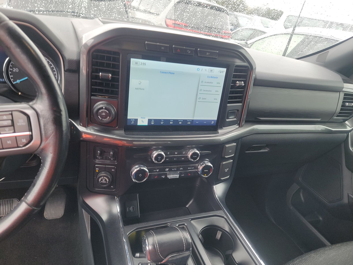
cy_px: 132
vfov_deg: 56.8
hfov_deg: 71.6
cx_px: 176
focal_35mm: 24
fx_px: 245
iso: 54
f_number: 1.8
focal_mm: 6.7
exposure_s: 1/59
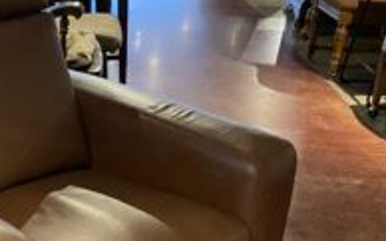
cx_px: 26
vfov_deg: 18.2
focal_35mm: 71
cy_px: 192
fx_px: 746
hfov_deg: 27.7
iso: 500
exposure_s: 1/60
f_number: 1.8
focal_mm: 4.25
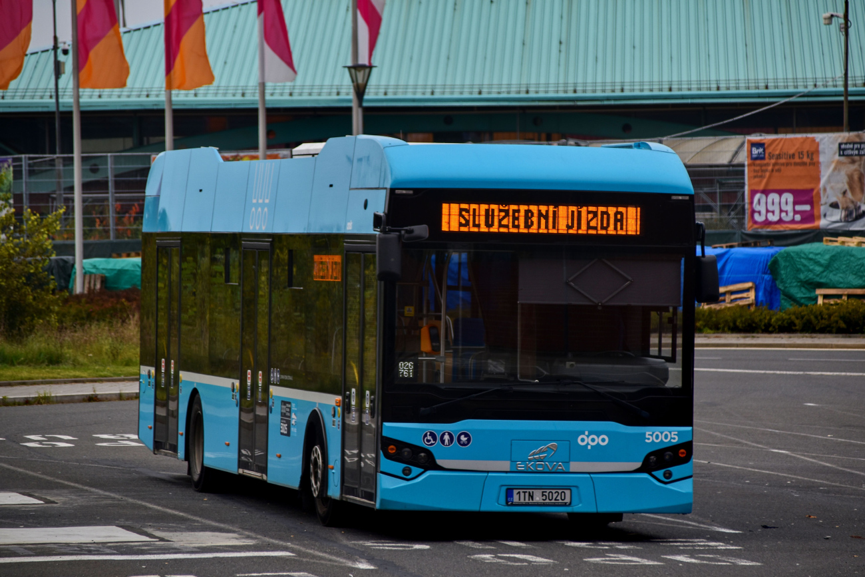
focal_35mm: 202
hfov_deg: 10.2
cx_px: 432
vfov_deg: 6.8
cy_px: 288
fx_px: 4866
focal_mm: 135
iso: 200
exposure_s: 1/320
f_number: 6
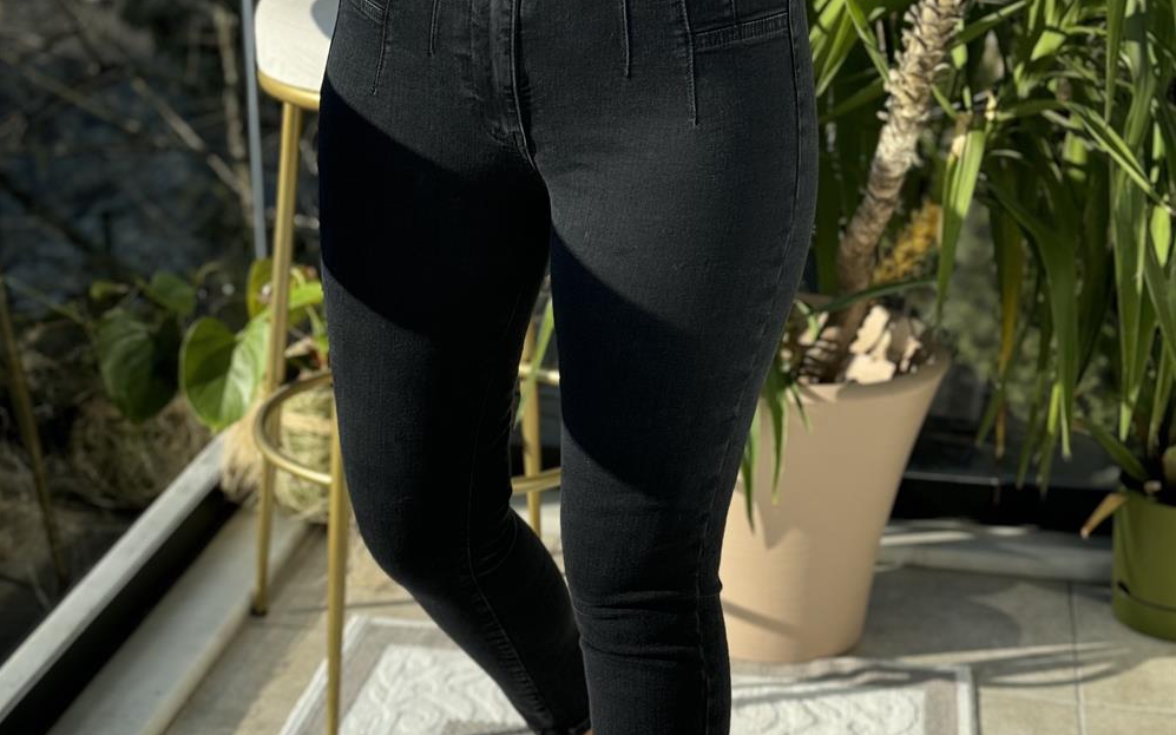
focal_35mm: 68
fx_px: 2179
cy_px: 504
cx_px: 587
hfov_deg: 30.2
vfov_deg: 19.1
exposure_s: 1/1027
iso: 64
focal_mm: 6.76
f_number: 1.78
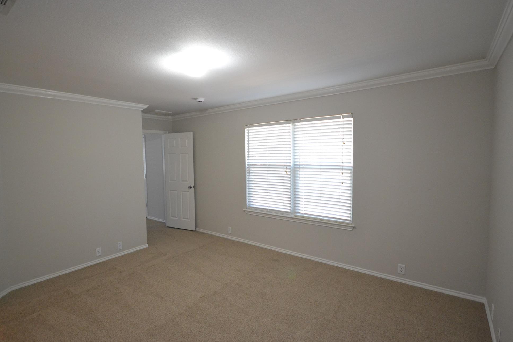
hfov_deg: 91.4
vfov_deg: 68.7
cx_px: 242
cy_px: 164
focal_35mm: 18
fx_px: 250
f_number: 4.2
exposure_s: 1/60
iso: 1800
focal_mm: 11
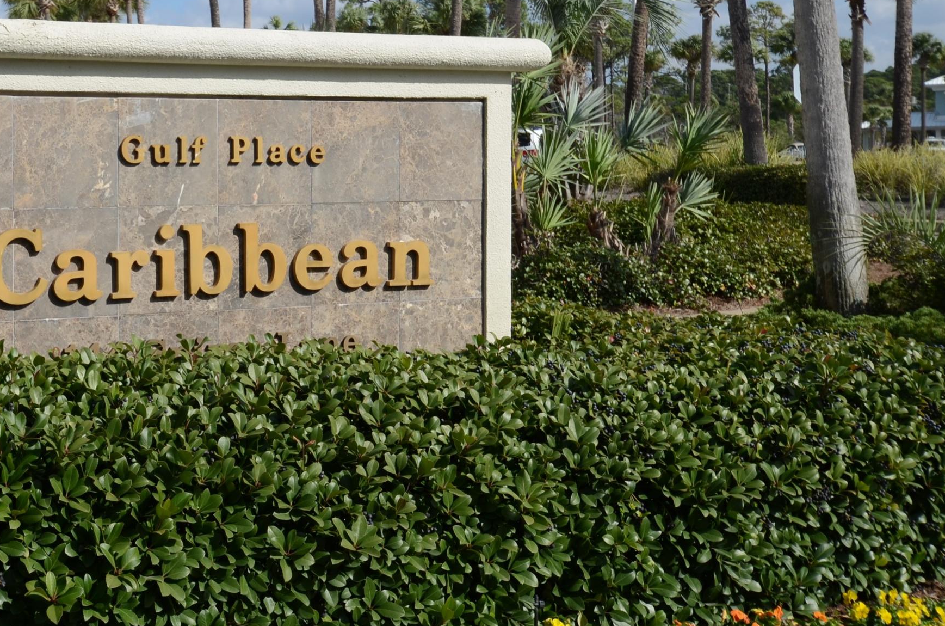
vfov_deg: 23.5
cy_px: 194
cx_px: 217
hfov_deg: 34.3
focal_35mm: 57
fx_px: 1493
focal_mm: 22
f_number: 8
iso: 100
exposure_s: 1/250
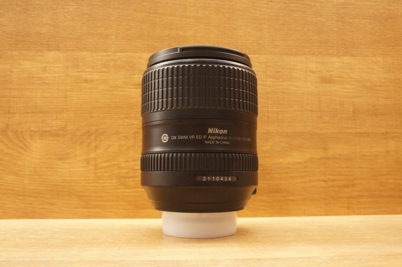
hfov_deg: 59.6
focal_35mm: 32
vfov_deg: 41.6
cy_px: 134
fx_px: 351
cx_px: 201
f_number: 9
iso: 3200
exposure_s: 1/60
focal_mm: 21
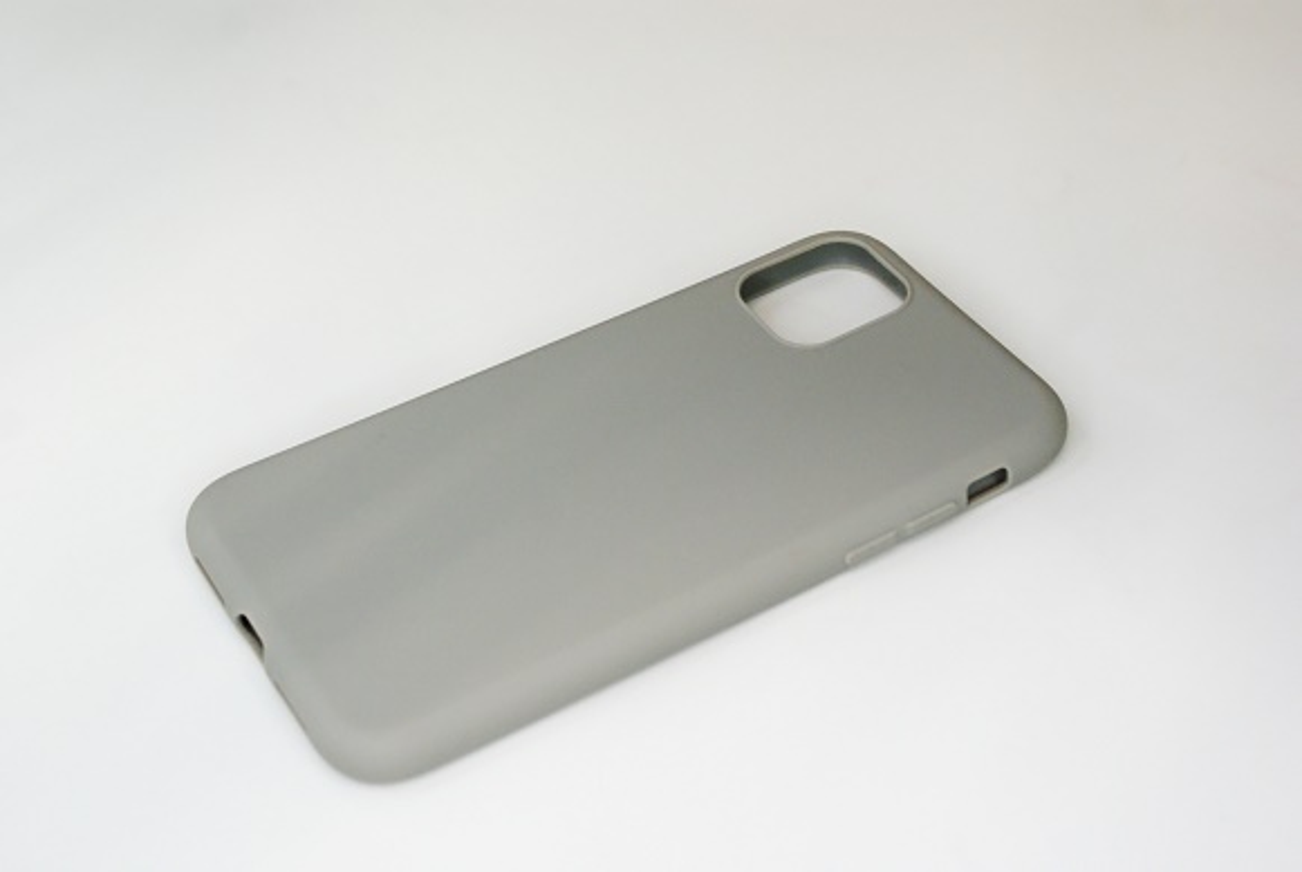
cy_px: 436
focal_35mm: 68
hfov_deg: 29.8
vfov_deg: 20.2
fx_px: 2444
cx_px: 651
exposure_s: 1/160
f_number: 5.6
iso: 1600
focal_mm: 45
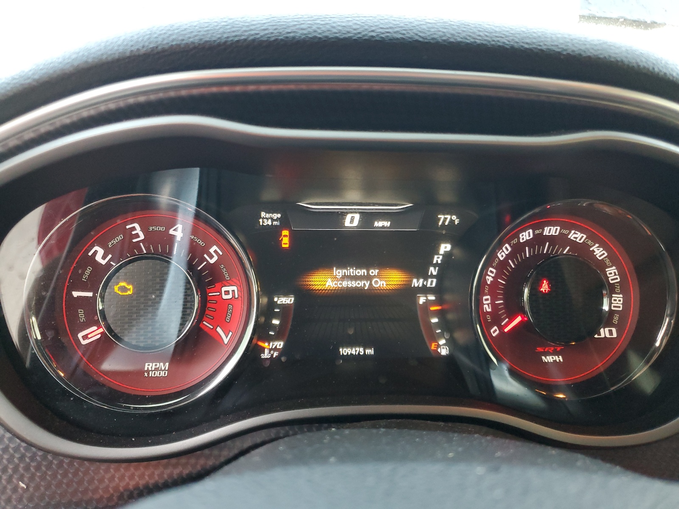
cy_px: 254
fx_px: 510
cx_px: 340
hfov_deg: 67.3
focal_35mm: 26
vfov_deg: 53.1
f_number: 1.5
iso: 199
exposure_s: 1/60.2
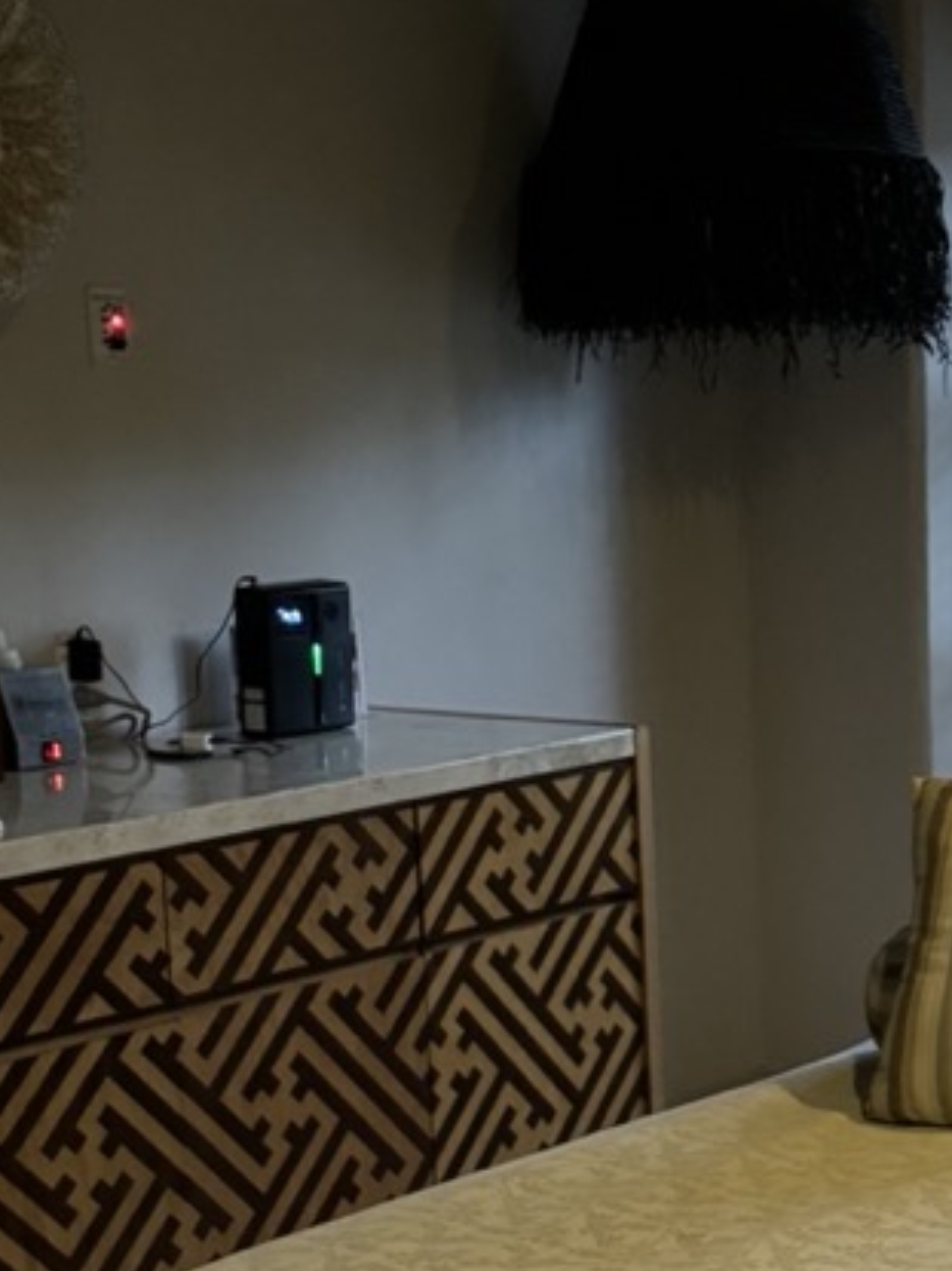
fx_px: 2715
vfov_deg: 26.2
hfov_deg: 19.7
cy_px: 812
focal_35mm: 74
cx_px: 738
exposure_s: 1/30
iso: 1000
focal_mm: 6.86
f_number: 1.78
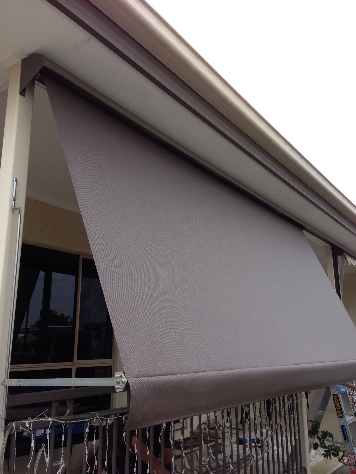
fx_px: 453
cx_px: 178
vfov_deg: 55.4
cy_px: 237
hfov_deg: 42.9
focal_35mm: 33
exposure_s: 1/1004
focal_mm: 4.13
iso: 64
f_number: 2.4
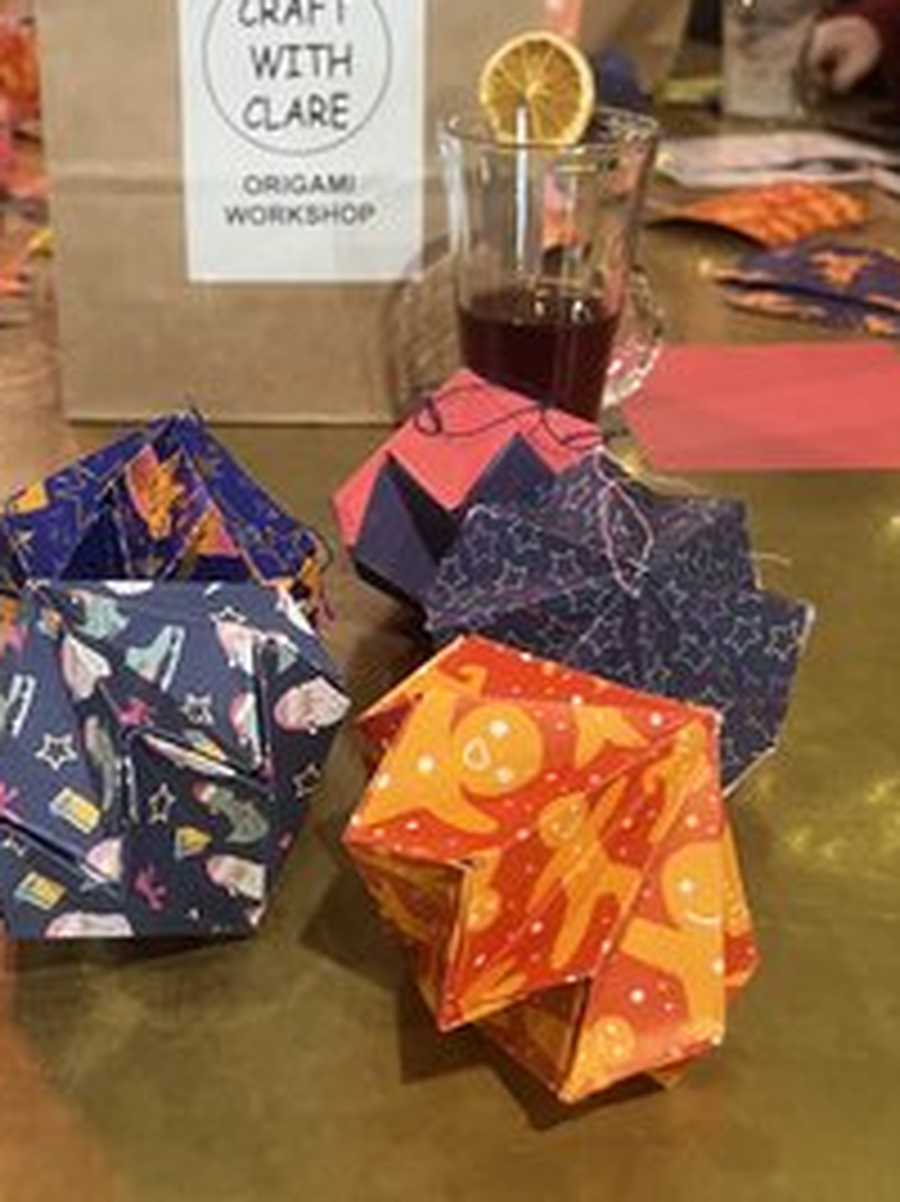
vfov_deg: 47.2
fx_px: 1353
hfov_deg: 36.5
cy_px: 410
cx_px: 320
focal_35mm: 39
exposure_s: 1/33
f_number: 1.5
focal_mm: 5.7
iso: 500
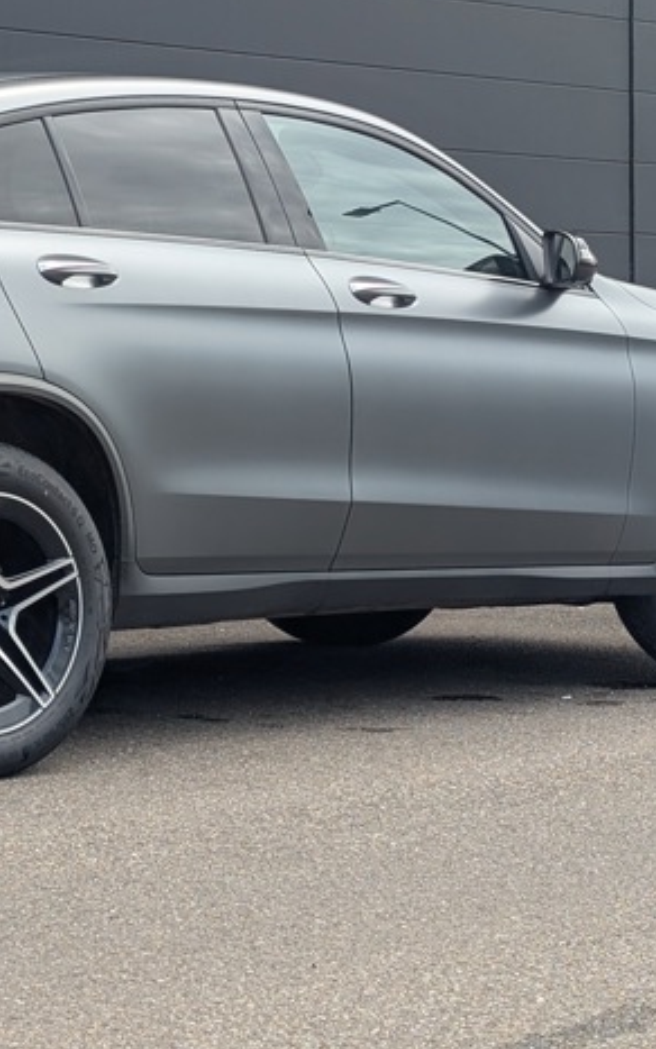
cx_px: 67
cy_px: 409
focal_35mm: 89
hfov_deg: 14.5
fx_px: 2545
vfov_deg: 23.2
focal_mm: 6.9
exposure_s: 1/524
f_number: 1.68
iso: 21
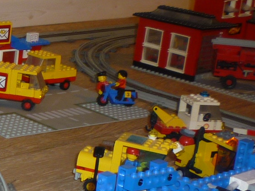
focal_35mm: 110
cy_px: 134
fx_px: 810
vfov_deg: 13.4
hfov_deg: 16.7
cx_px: -92
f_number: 3.3
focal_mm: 5.2
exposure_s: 1/30
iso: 100
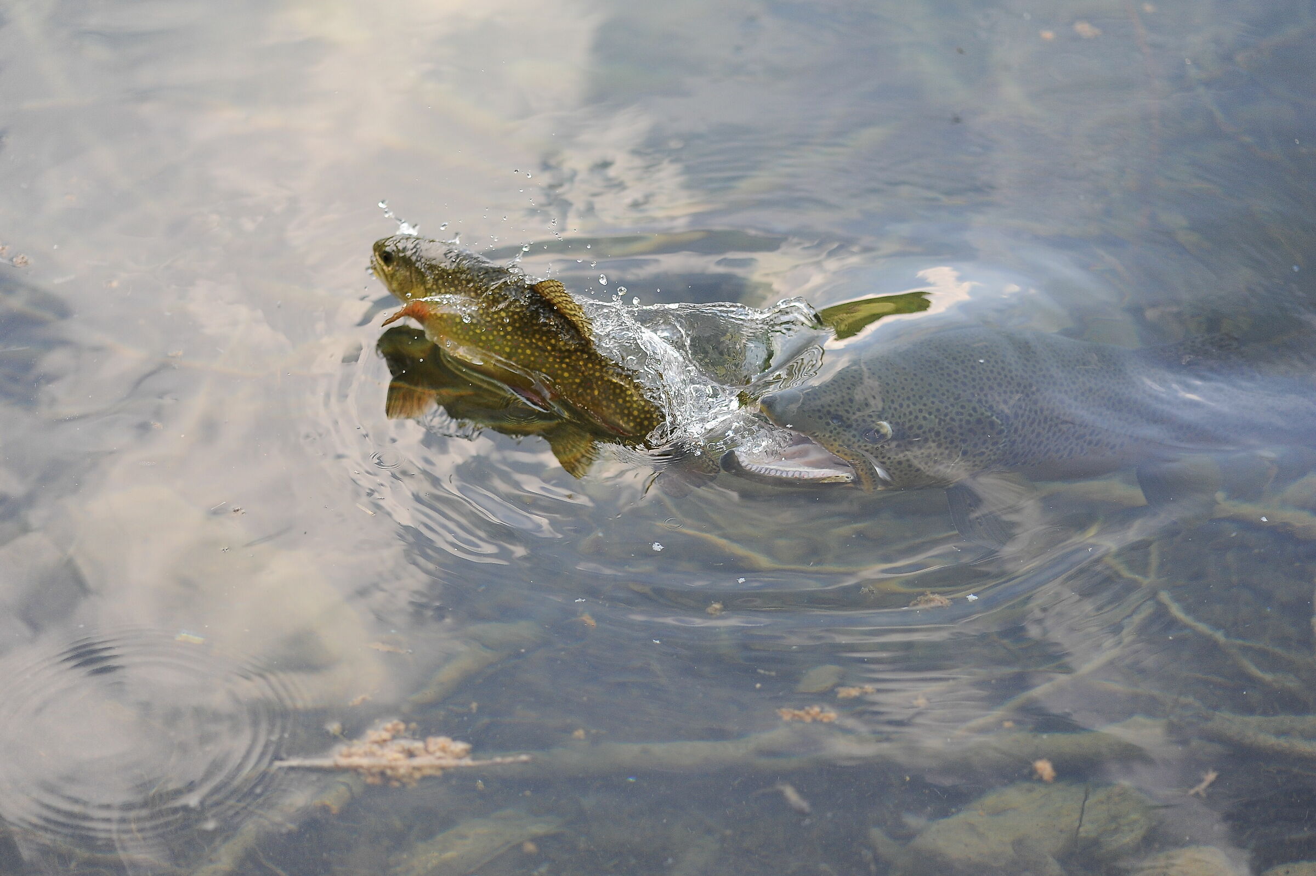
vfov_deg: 13.0
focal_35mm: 105
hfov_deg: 19.5
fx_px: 3836
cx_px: 658
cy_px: 438
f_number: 3
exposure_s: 1/2500
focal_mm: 105
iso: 1000
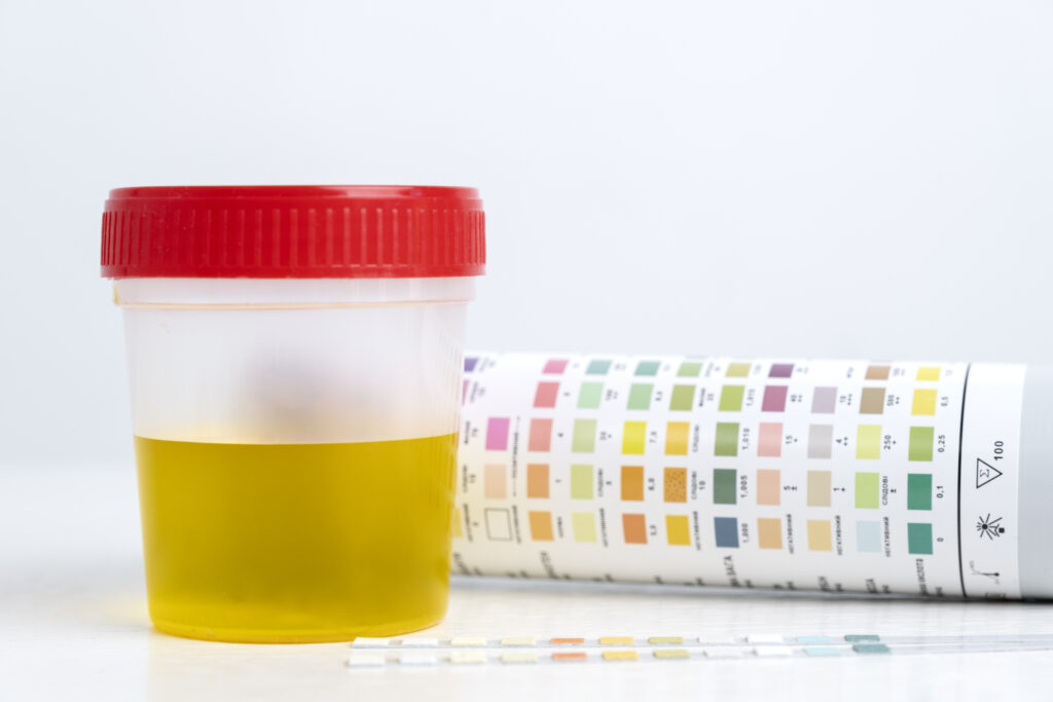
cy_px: 351
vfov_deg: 16.5
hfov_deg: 24.5
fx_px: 2428
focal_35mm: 83
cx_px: 526
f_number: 5.6
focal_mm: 55
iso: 160
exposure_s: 1/125
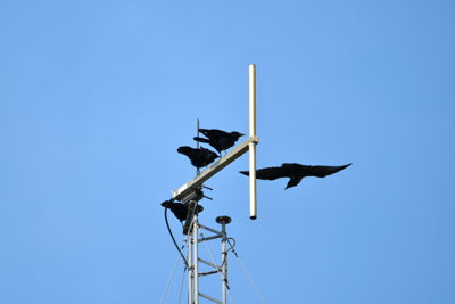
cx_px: 228
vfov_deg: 1.5
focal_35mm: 900
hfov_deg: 2.3
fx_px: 11378
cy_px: 152
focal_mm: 600
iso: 100
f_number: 6.3
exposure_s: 1/1250
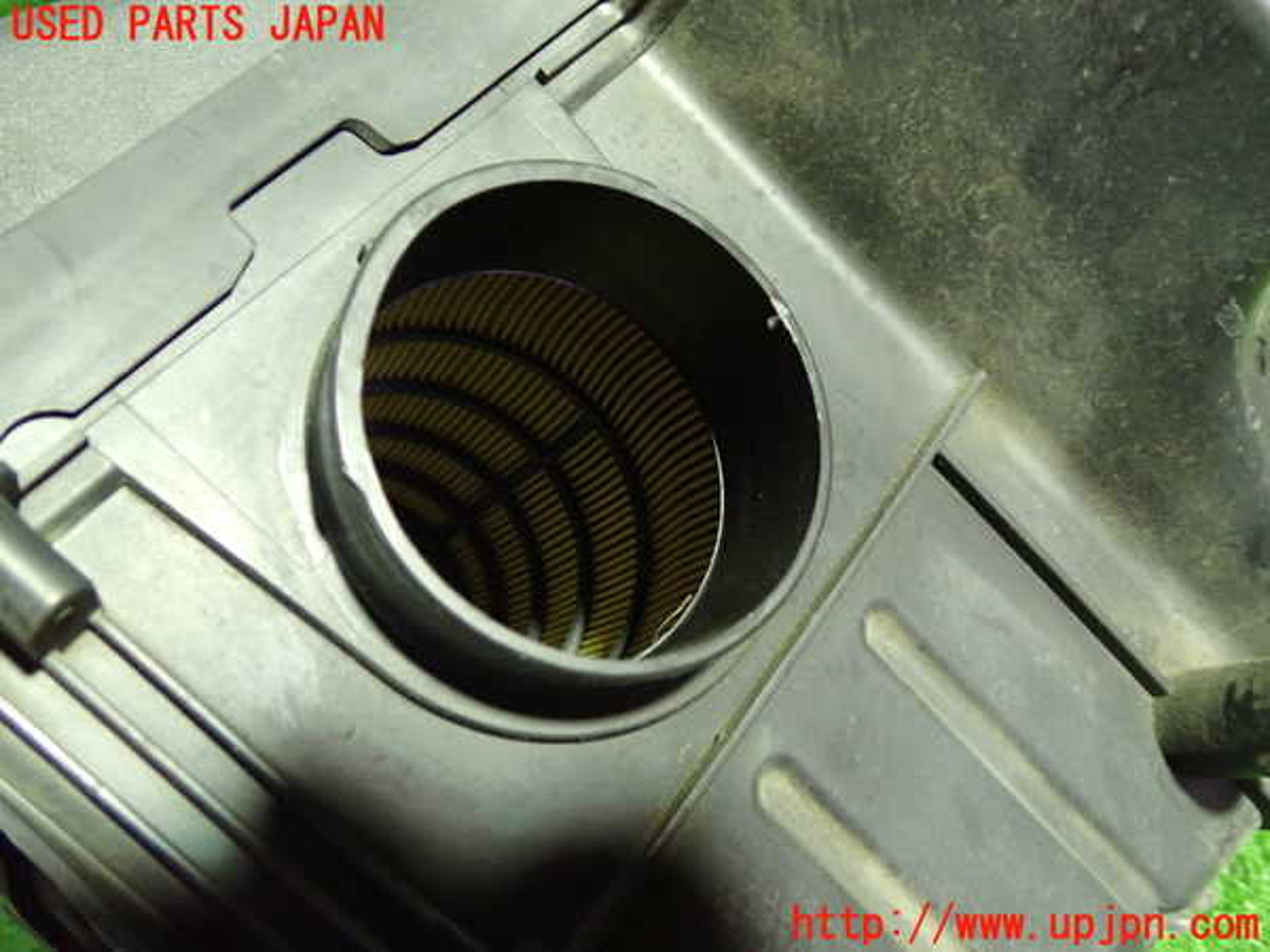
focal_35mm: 30
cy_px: 476
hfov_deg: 60.0
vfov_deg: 46.8
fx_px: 1101
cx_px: 635
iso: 800
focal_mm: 5.4
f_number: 2.3
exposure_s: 1/25
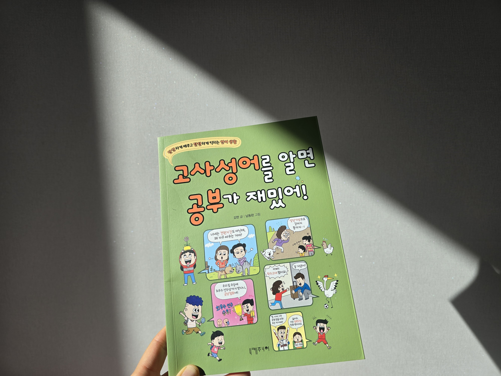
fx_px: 333
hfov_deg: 73.9
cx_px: 250
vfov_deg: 58.9
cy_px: 188
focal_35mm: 23
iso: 12
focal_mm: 6.3
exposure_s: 1/180
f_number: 1.7
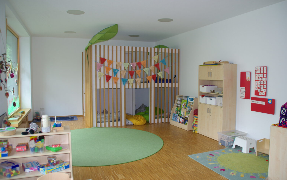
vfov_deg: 44.6
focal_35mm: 28
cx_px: 144
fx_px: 219
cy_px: 90
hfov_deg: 66.5
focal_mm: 18
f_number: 4
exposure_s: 1/30
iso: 200
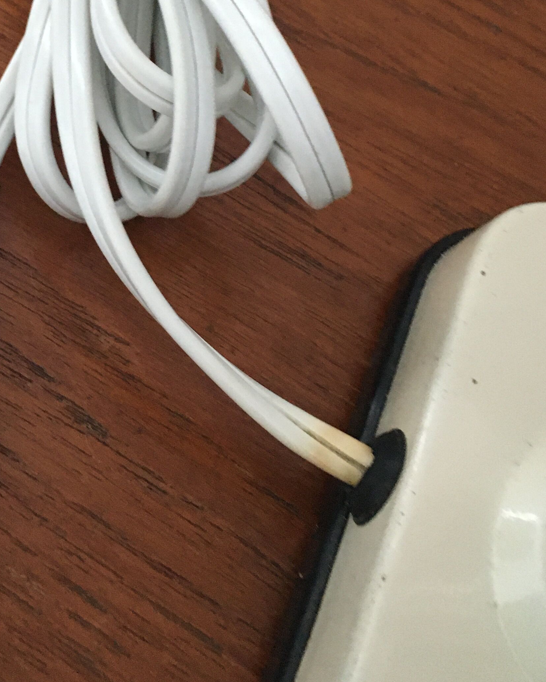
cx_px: 93
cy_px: 141
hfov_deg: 27.0
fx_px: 1111
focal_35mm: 55
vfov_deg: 33.2
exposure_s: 1/17
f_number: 2.2
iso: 200
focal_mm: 4.15
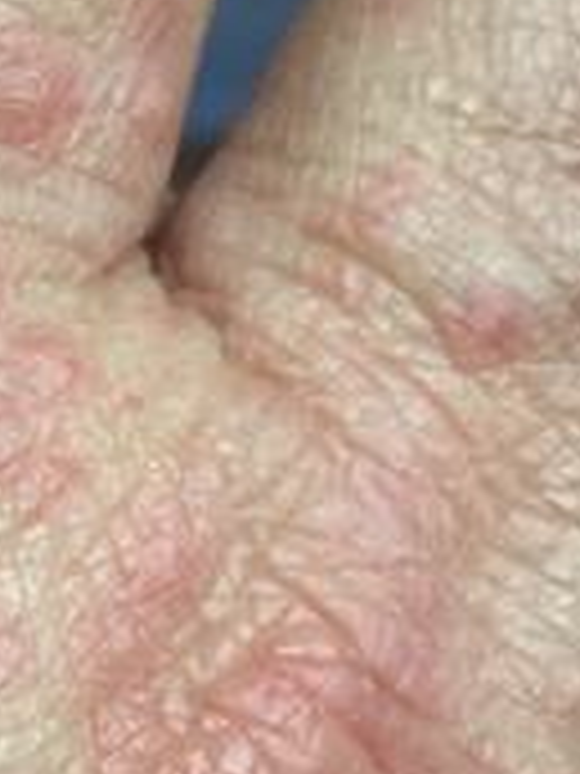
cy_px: 351
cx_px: -294
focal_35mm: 118
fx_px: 2636
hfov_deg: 12.0
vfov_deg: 16.7
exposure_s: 1/30
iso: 40
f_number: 2.2
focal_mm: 4.15
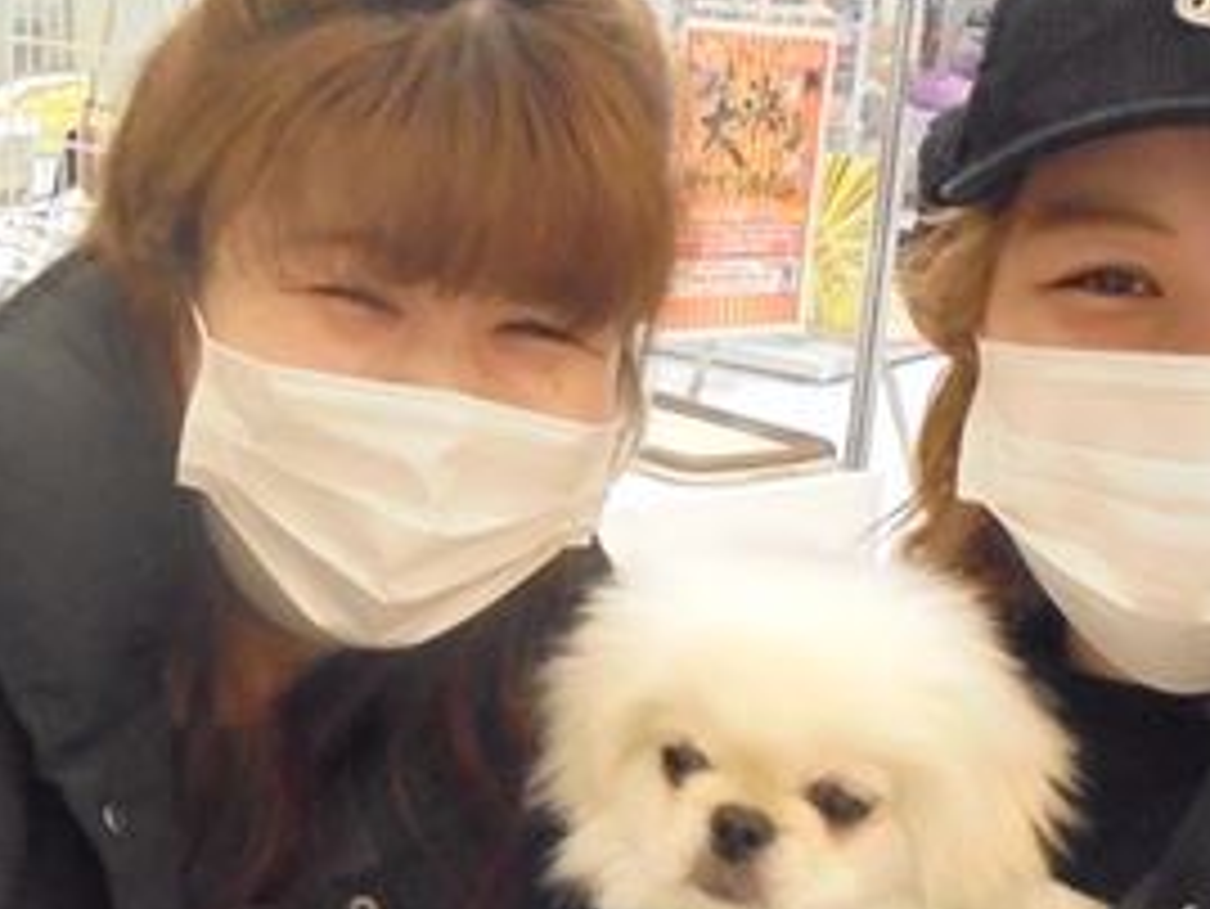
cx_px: 585
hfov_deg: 33.2
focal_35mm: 58
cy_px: 734
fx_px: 2028
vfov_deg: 24.8
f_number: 3.5
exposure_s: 1/125
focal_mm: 4.6
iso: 800
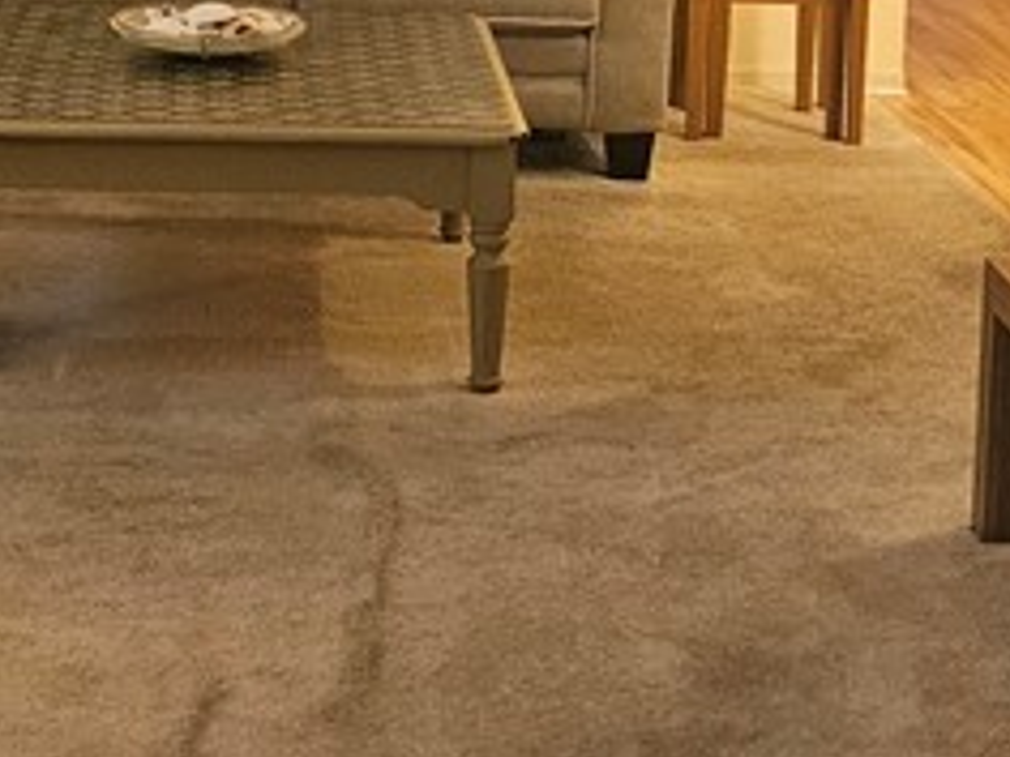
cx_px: 334
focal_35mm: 100
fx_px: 2918
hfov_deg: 19.6
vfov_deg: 14.4
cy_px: -107
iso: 800
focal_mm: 5.4
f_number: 1.8
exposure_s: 1/120
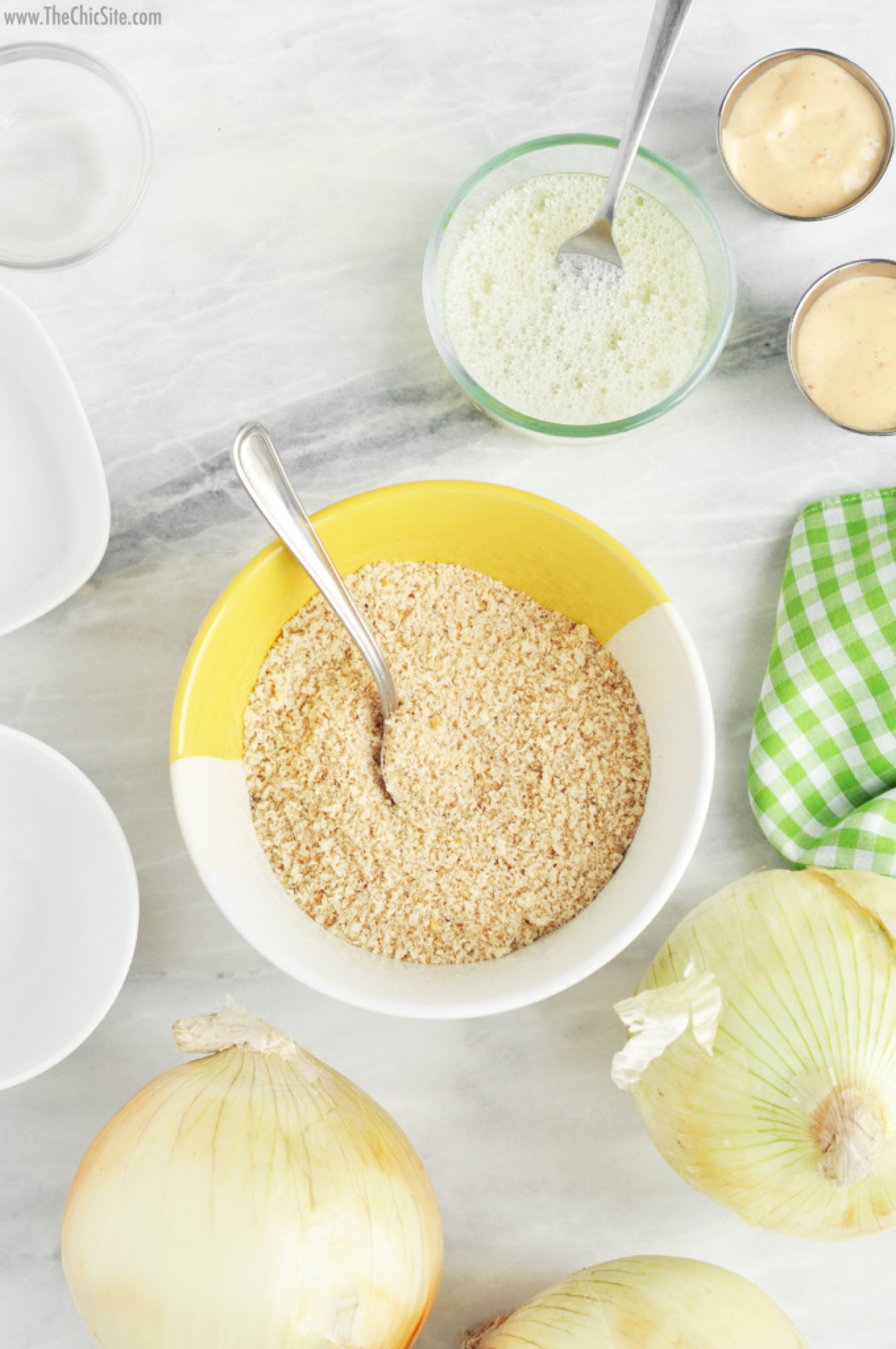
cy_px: 674
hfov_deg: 18.1
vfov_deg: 27.0
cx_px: 448
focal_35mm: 75
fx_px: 2807
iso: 200
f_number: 5.6
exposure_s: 1/100
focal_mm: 50
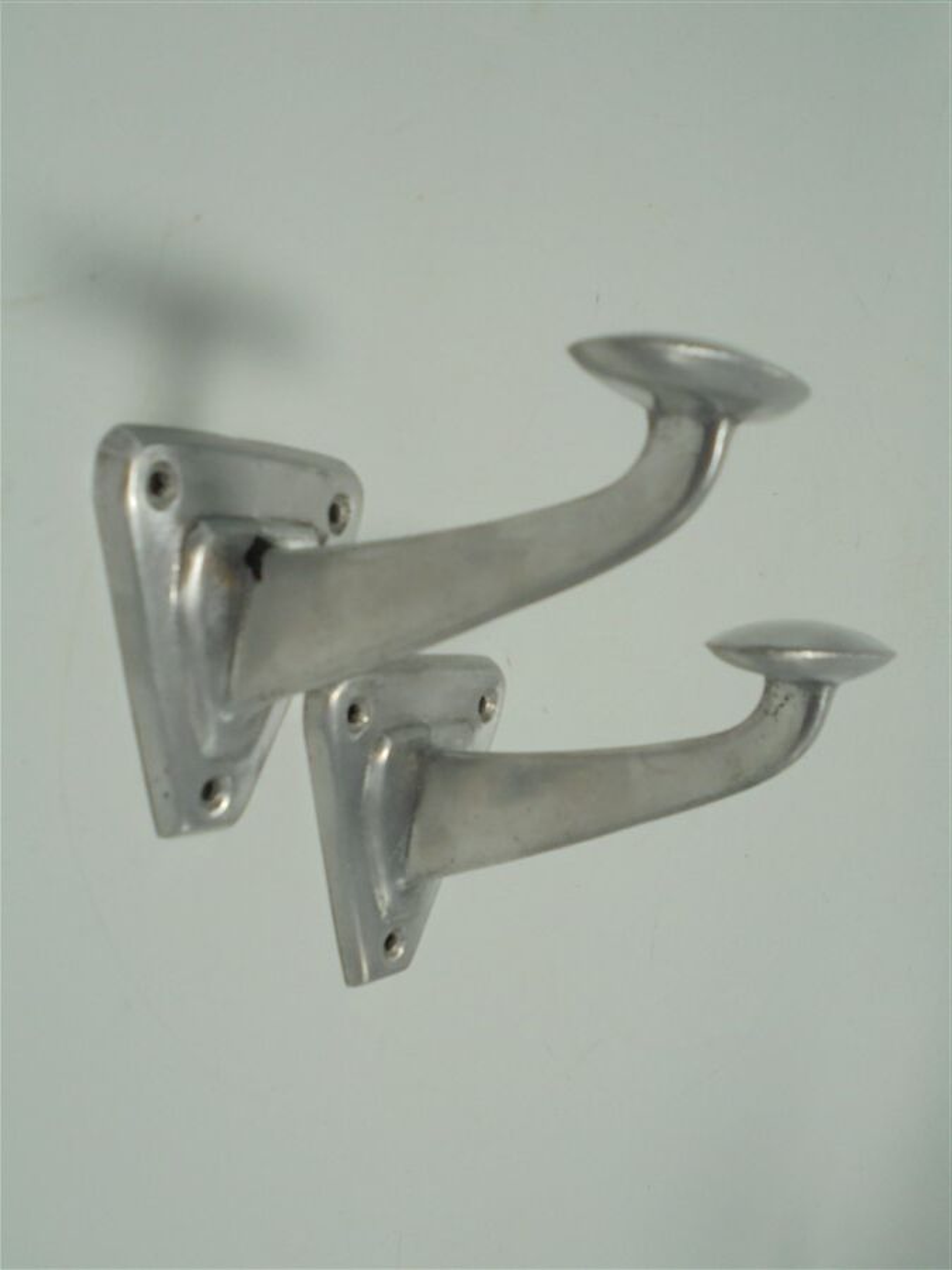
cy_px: 635
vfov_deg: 49.0
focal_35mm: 38
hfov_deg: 37.7
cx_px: 476
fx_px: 1393
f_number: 4.2
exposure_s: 1/125
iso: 100
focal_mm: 6.9
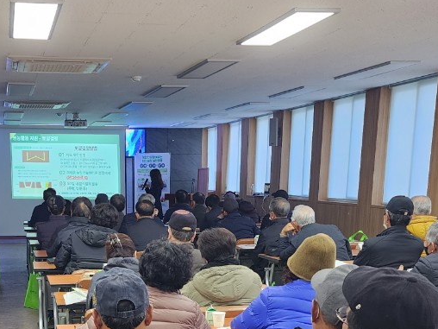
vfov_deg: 23.7
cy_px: 356
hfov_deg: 32.9
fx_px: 734
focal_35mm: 58
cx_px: 142
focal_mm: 6.4
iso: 200
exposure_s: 1/120
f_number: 1.8
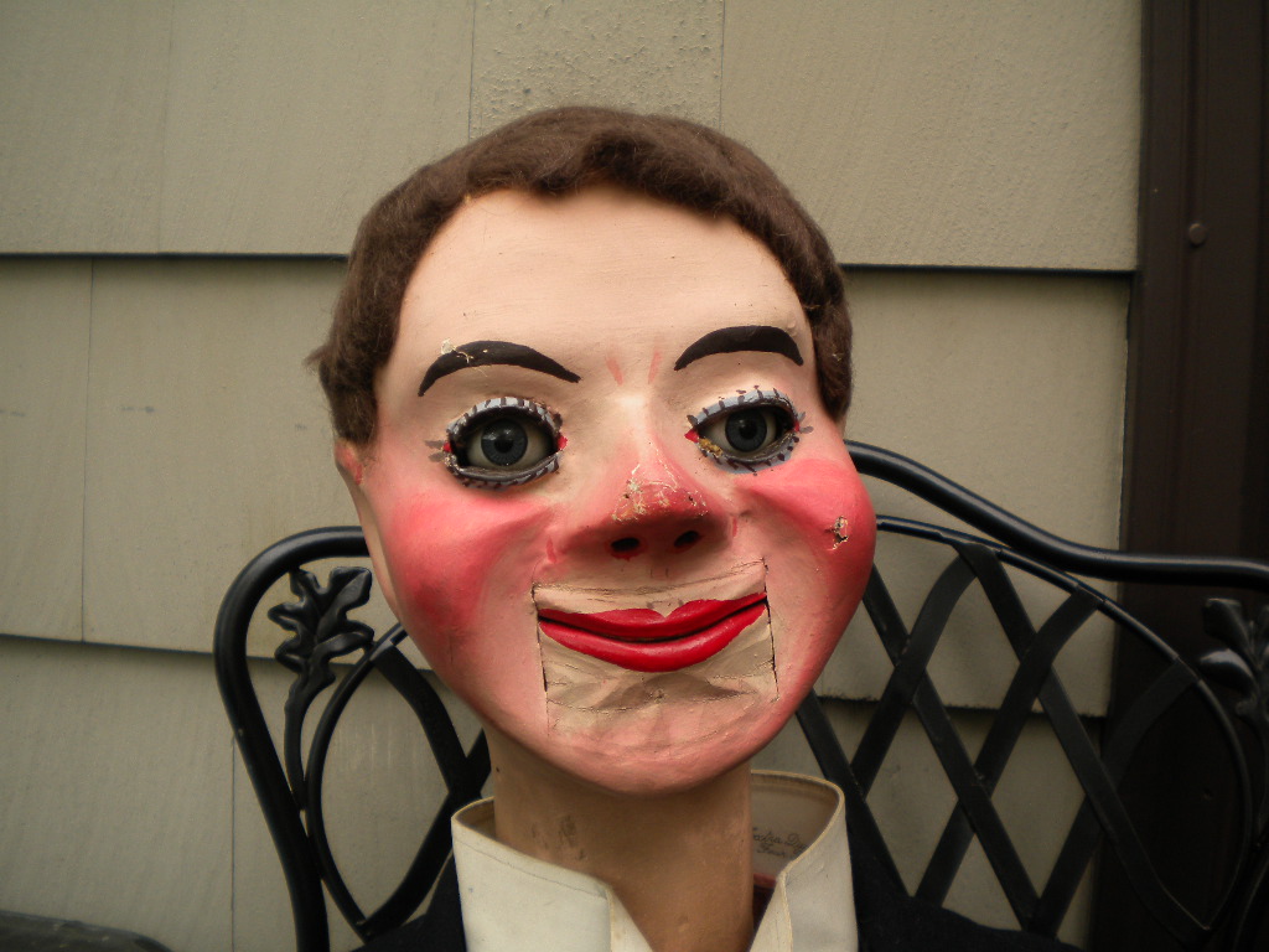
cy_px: 476
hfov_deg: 52.6
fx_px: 1283
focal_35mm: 35
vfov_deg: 40.7
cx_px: 634
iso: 80
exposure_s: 1/226
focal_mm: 6.3
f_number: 3.1
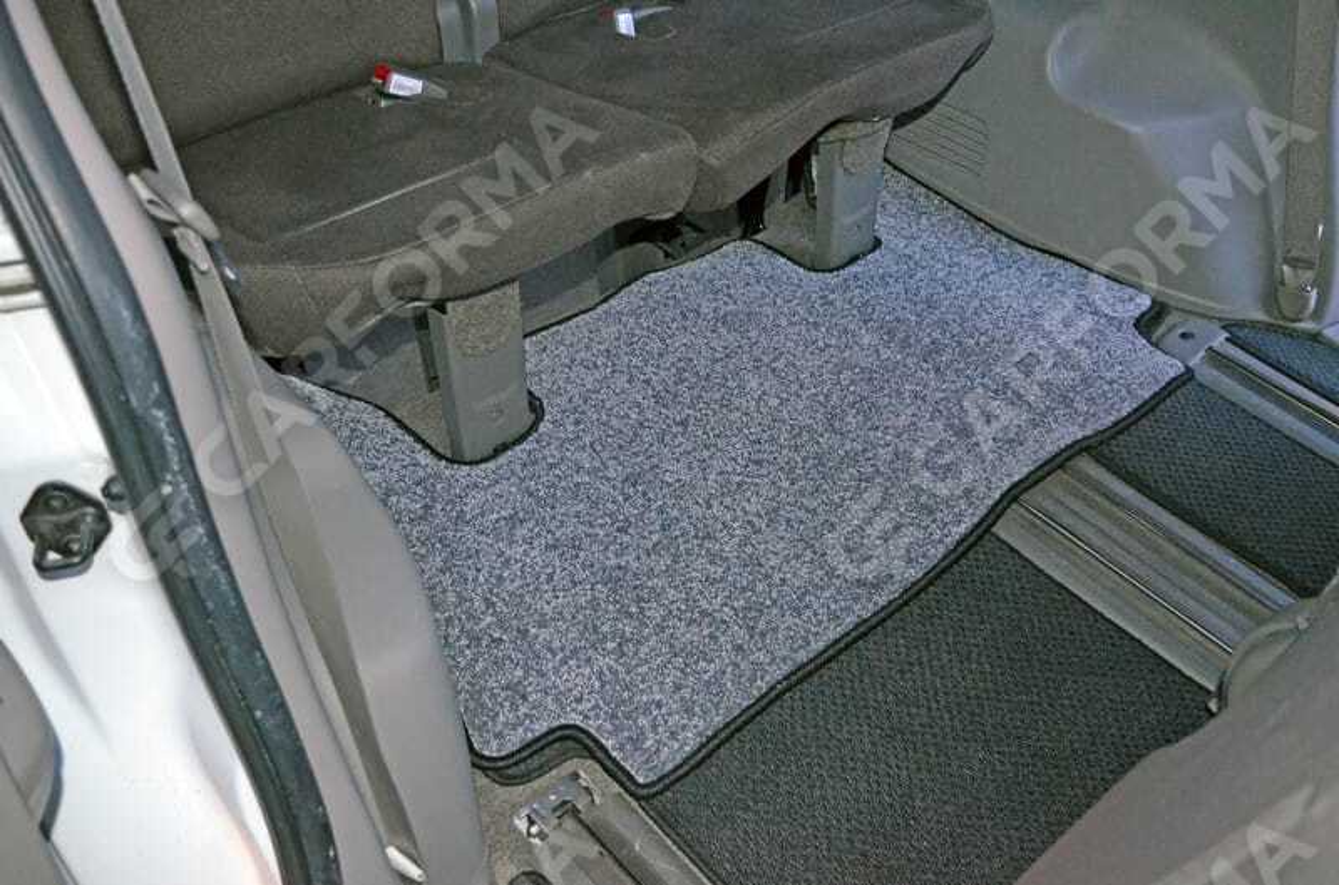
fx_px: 1280
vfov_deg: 38.2
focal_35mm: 34
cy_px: 442
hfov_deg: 55.2
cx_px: 670
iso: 3200
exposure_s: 1/60
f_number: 3.8
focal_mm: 23
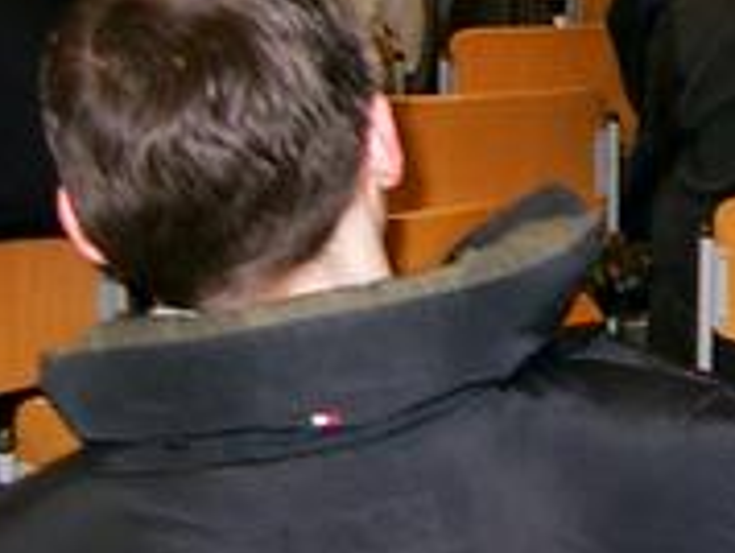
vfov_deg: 10.7
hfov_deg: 14.2
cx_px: 950
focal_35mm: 133
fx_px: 2828
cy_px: -334
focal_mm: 7.6
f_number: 2.6
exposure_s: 1/60
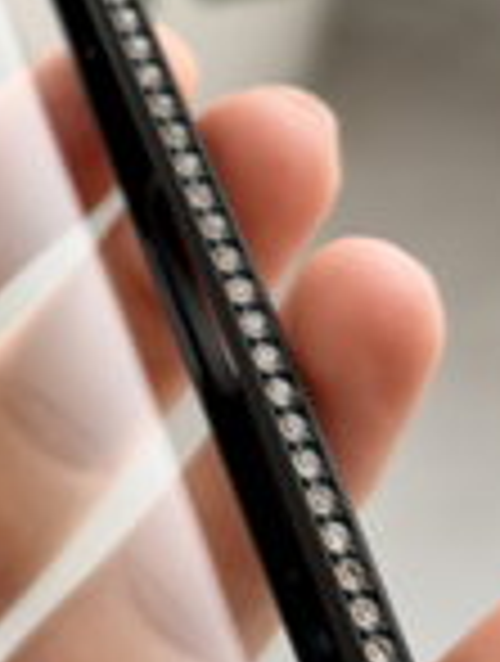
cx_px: -117
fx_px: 1803
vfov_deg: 20.6
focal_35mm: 94
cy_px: 142
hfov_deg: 15.2
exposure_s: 1/122
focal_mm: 5.96
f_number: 1.6
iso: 80
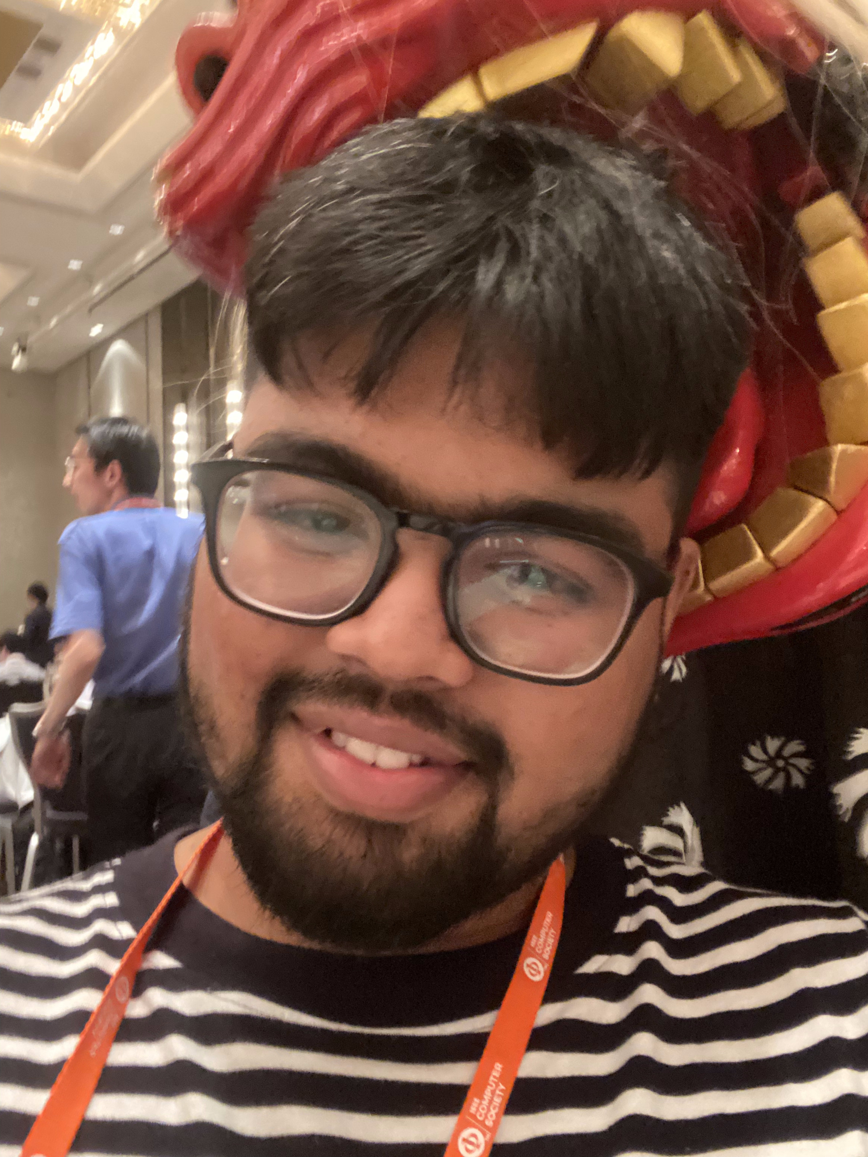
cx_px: 434
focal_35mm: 30
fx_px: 1003
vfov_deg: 60.0
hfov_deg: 46.8
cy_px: 578
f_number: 2.2
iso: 1000
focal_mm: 2.71
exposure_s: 1/15
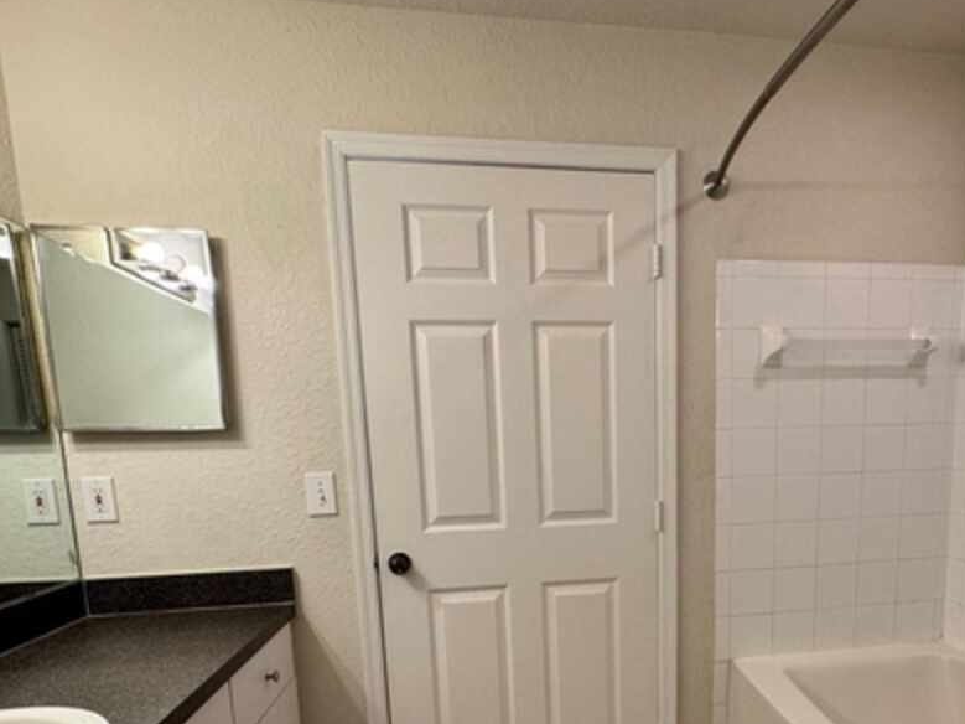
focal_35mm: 23
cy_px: 538
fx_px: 641
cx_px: 585
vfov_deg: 56.1
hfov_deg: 73.0
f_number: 2.2
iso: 200
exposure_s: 1/120
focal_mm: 2.22
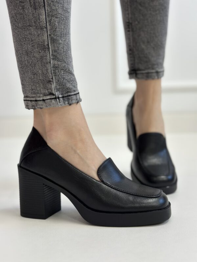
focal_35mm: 48
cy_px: 131
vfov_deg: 39.7
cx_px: 98
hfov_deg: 30.3
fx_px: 364
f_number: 1.78
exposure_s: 1/100
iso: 160
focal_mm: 6.86
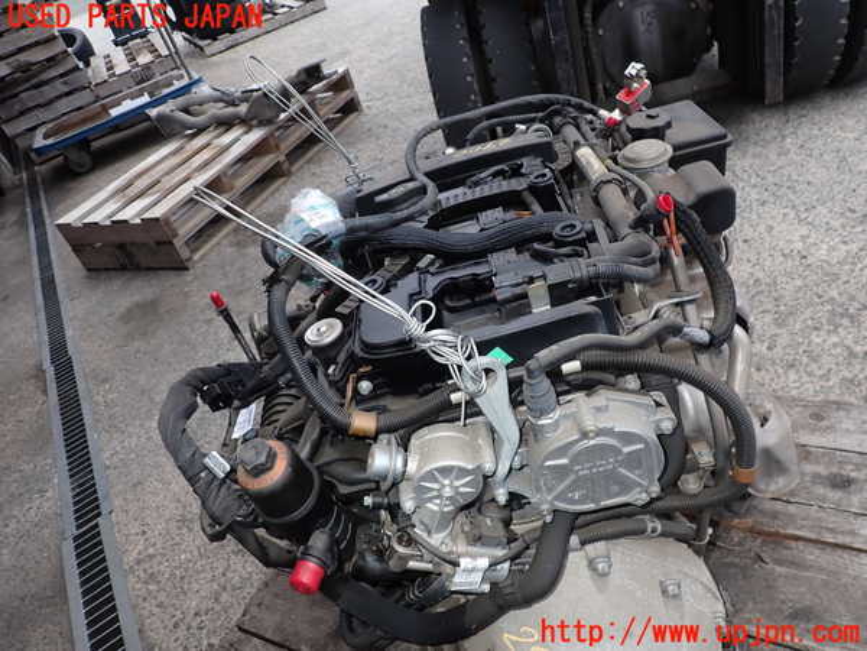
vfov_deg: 54.9
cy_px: 326
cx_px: 434
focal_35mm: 25
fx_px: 626
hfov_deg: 69.4
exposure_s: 1/640
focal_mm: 4.5
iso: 100
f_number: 2.8
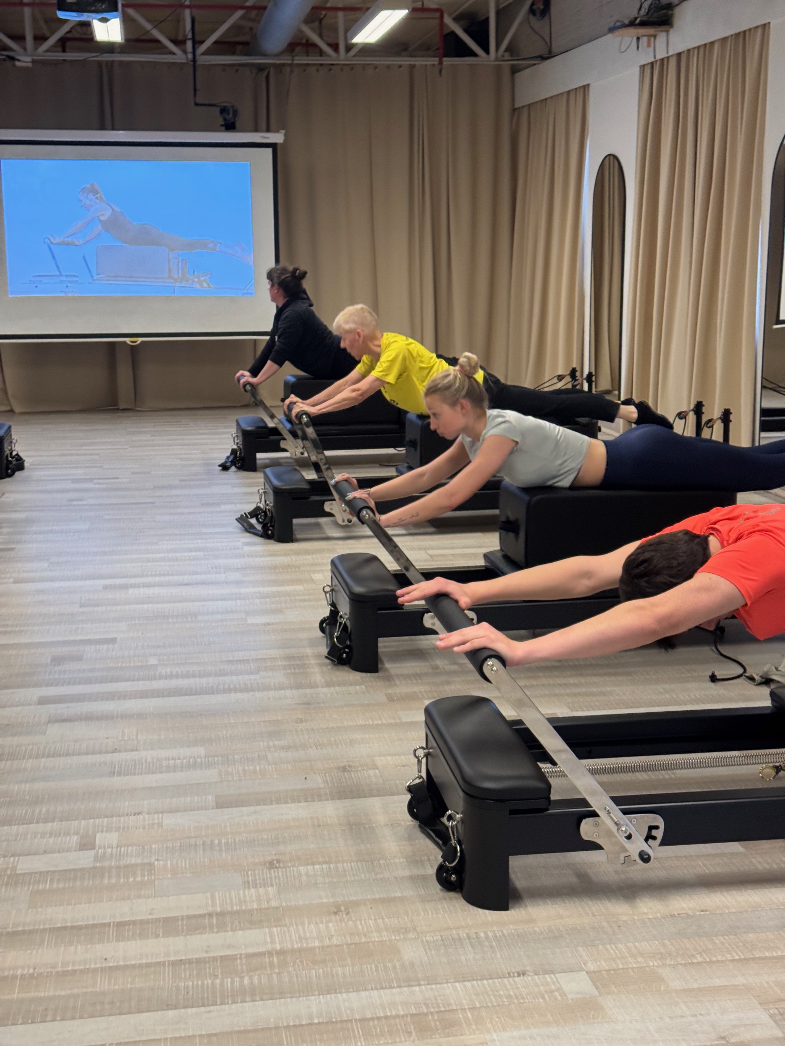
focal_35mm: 48
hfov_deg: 30.3
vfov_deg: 39.7
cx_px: 392
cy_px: 523
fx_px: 1451
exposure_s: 1/60
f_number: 1.78
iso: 200
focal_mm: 6.76
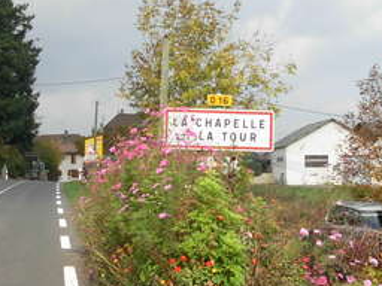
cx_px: 151
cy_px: 150
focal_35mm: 89
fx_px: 982
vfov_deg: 16.6
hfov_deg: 22.0
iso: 79
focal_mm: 6.3
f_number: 2.9
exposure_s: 1/745
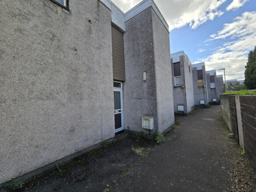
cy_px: 96
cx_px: 128
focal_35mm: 13
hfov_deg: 106.2
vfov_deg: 89.9
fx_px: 96
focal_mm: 2.2
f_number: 2.2
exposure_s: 1/1099
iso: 50
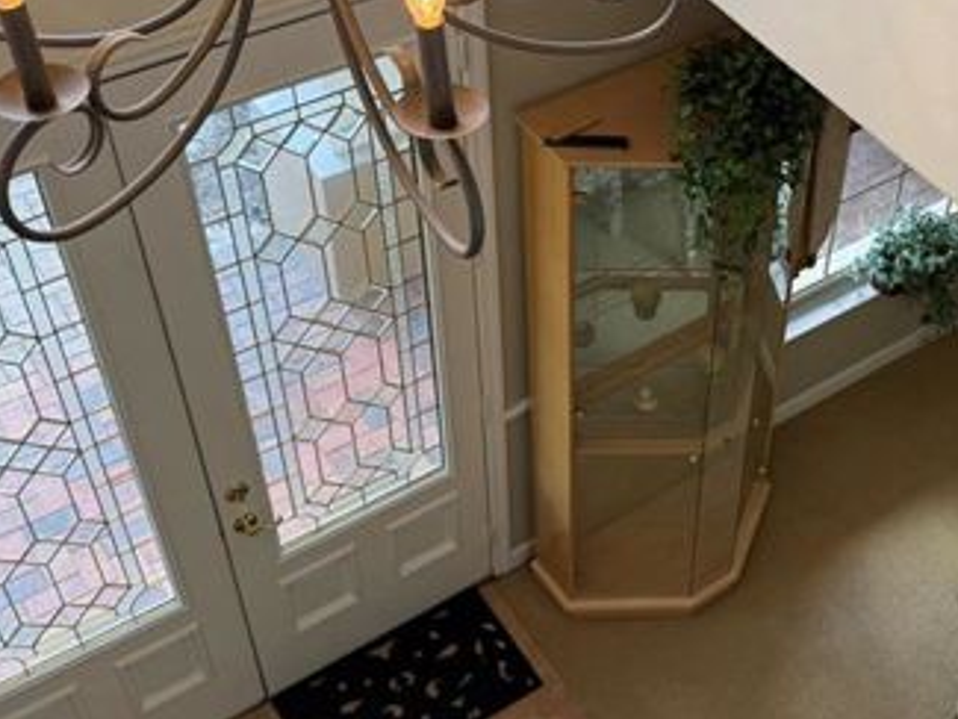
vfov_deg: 28.0
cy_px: 277
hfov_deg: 35.9
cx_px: 730
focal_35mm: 52
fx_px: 1440
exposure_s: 1/120
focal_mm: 6.76
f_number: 1.78
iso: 100
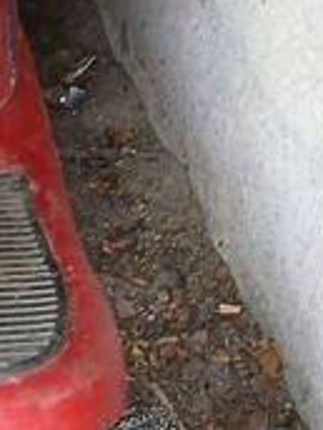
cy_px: 235
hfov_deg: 13.9
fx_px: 1207
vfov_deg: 20.2
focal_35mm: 97
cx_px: -225
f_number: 1.8
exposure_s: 1/50
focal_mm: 3.98
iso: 200
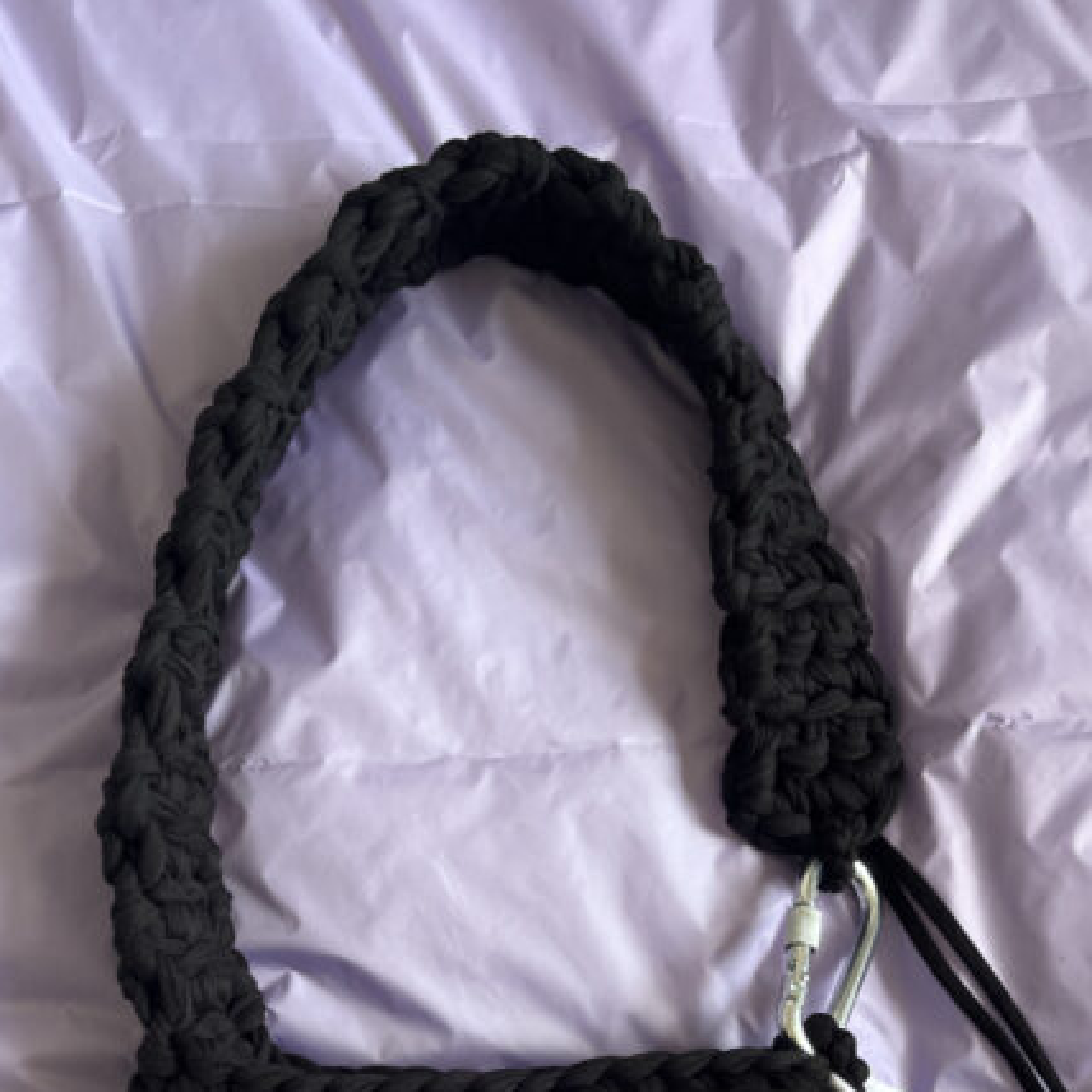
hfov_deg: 39.1
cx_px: 495
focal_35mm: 43
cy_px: 977
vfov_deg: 36.8
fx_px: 1535
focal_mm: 5.1
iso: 125
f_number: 1.6
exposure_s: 1/113
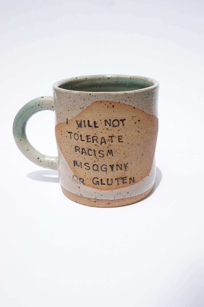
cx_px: 103
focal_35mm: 38
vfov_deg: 50.7
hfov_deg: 35.0
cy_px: 151
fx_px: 324
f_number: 8
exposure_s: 1/200
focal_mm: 25
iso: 100
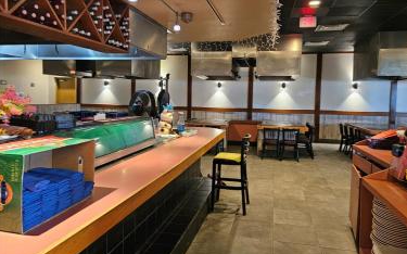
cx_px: 215
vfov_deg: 47.4
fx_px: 288
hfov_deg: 70.4
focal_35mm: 26
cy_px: 110
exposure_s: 1/40
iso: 500
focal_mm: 5.4
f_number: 1.8
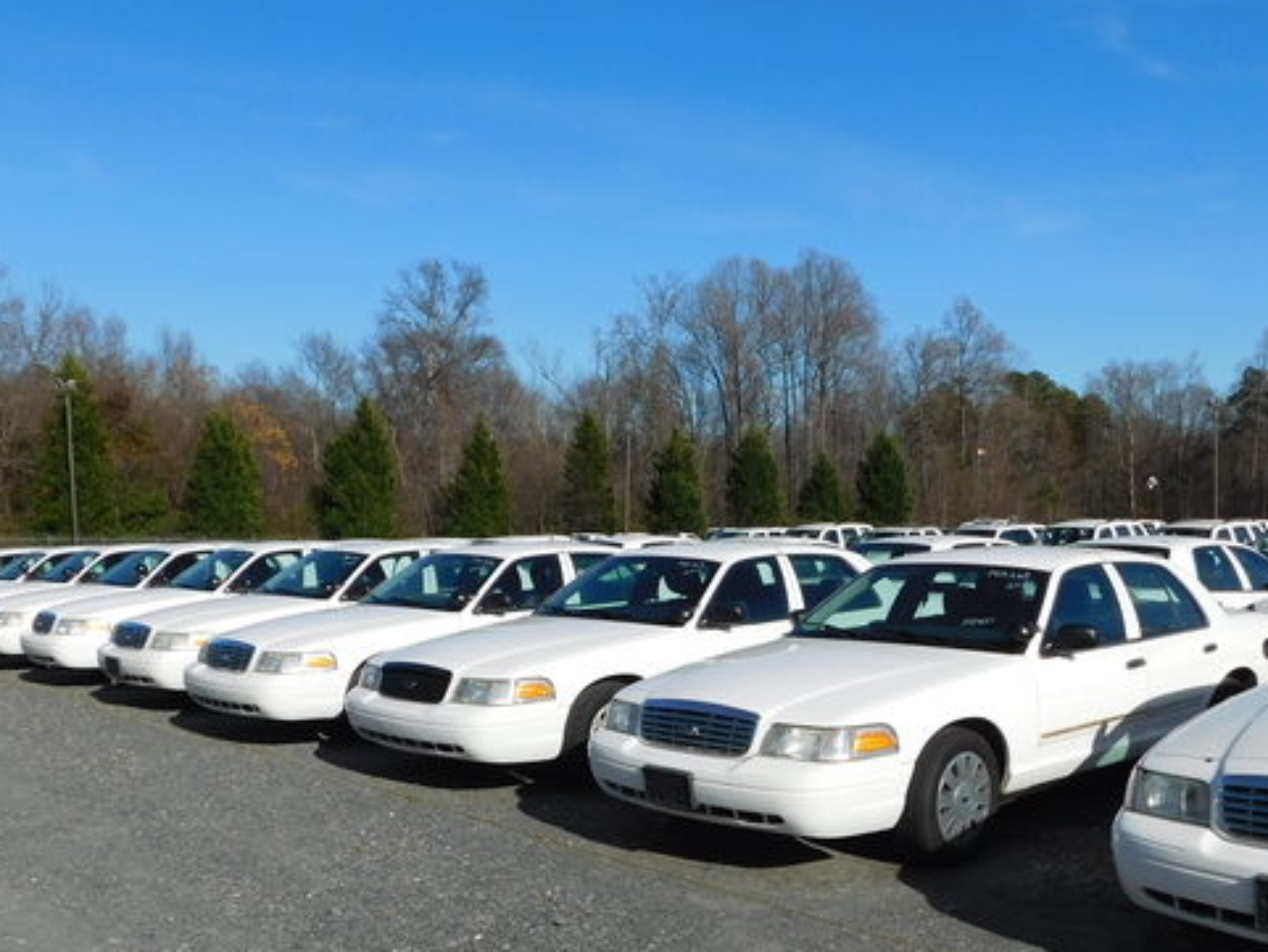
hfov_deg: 50.1
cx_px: 668
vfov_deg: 38.1
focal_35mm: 37
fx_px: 1356
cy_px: 667
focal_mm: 4
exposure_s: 1/800
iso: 125
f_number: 6
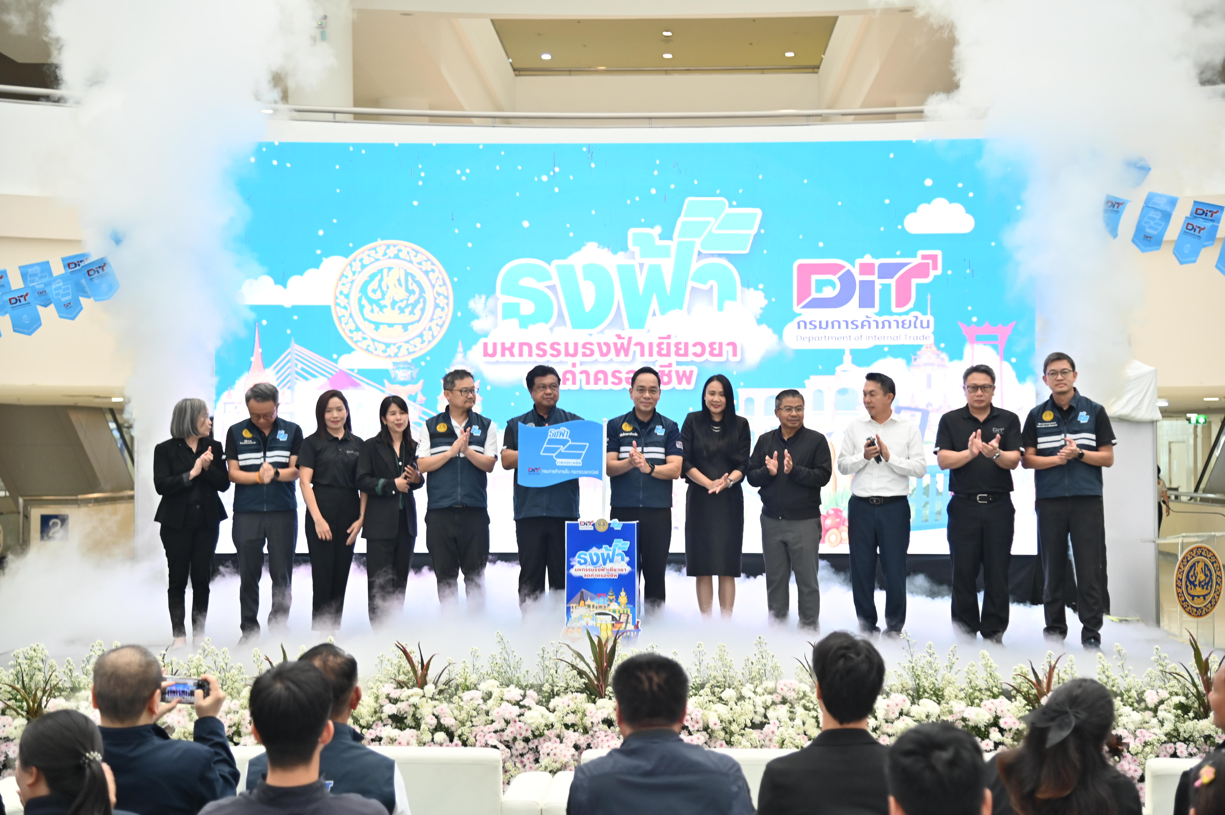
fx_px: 2210
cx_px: 612
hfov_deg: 31.0
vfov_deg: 20.9
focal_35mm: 65
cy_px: 408
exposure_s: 1/100
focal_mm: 65
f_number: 4
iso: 1400
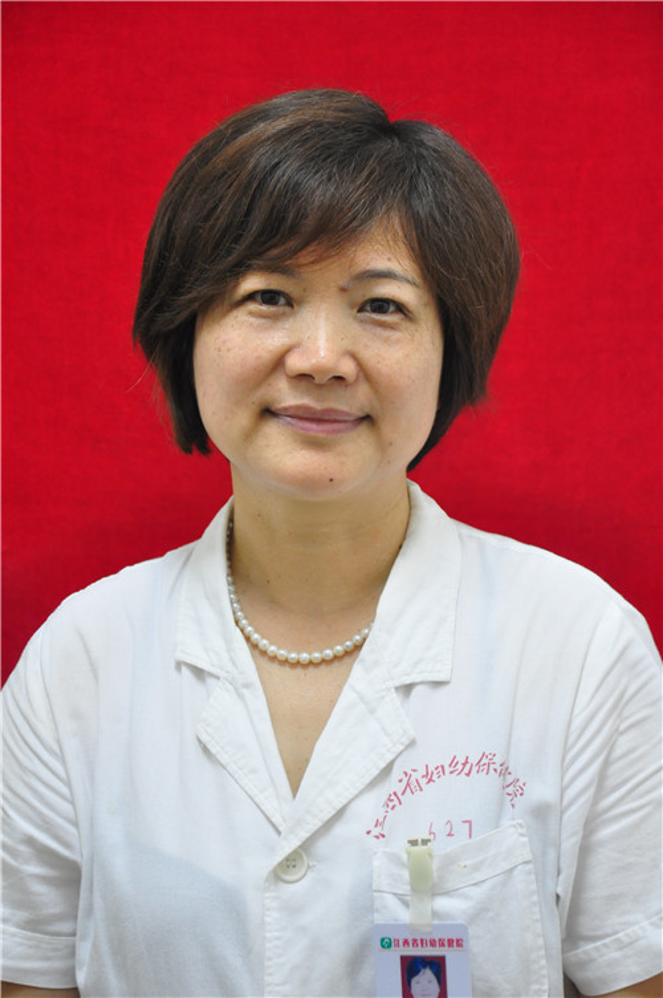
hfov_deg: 11.4
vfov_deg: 17.1
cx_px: 332
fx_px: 3321
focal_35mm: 120
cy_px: 499
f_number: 5.3
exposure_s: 1/8
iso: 800
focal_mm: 80
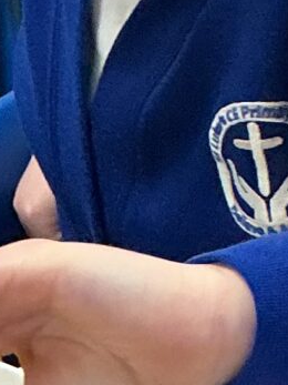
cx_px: -51
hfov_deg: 6.9
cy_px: 474
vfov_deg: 9.1
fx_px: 2375
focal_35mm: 214
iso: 125
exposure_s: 1/60
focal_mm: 3
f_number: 1.8
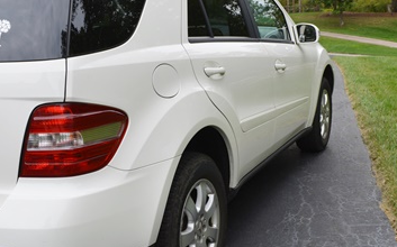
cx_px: 227
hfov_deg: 38.8
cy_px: 97
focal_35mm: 52
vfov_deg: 24.8
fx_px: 562
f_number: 8
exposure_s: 1/250
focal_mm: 20
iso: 200
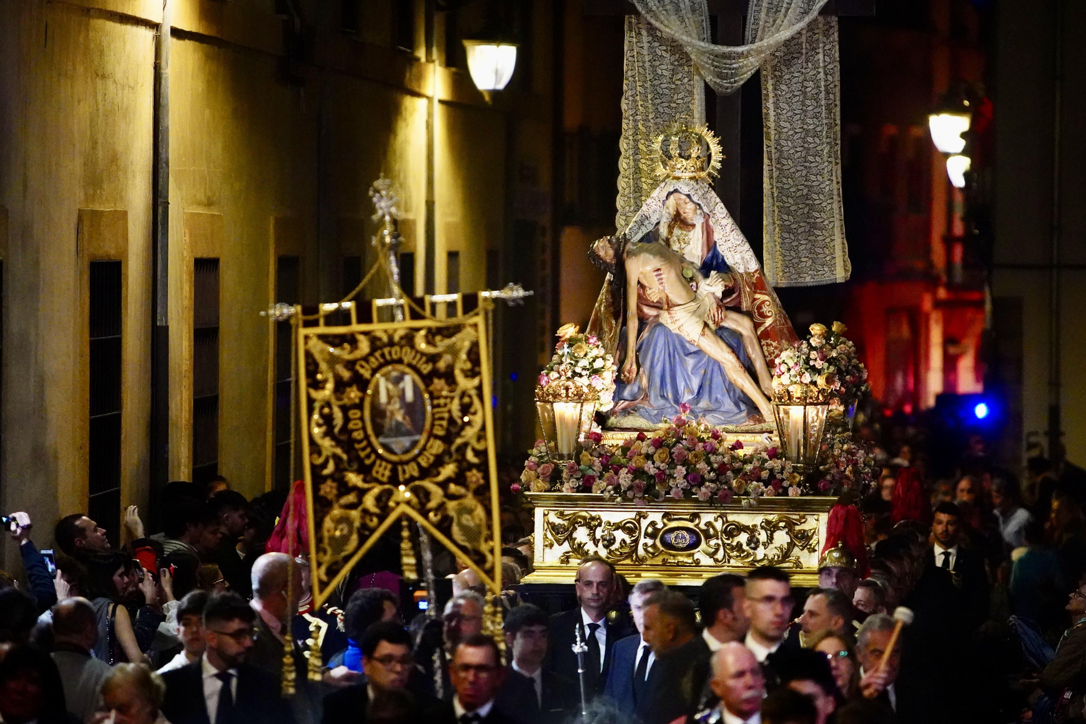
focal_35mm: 230
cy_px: 323
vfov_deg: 6.0
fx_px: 6937
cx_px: 620
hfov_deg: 9.0
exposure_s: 1/400
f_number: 2.8
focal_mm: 200
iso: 16000
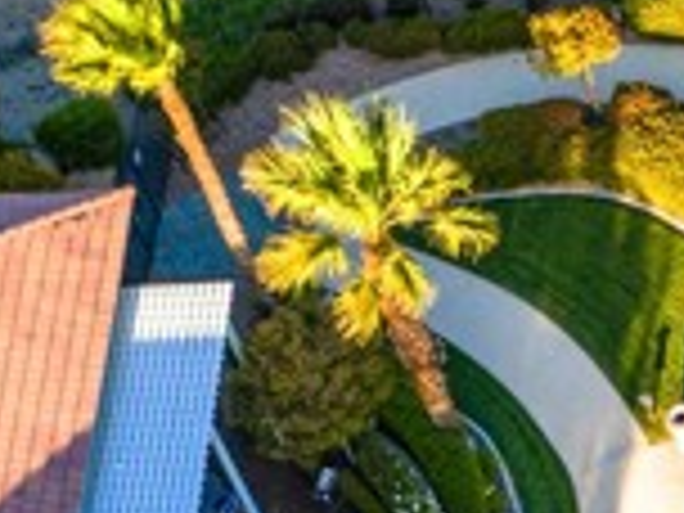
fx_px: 2233
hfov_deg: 15.4
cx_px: 1161
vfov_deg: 12.1
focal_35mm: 113
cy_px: 922
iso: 100
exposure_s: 1/80
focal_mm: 10.26
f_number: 3.5
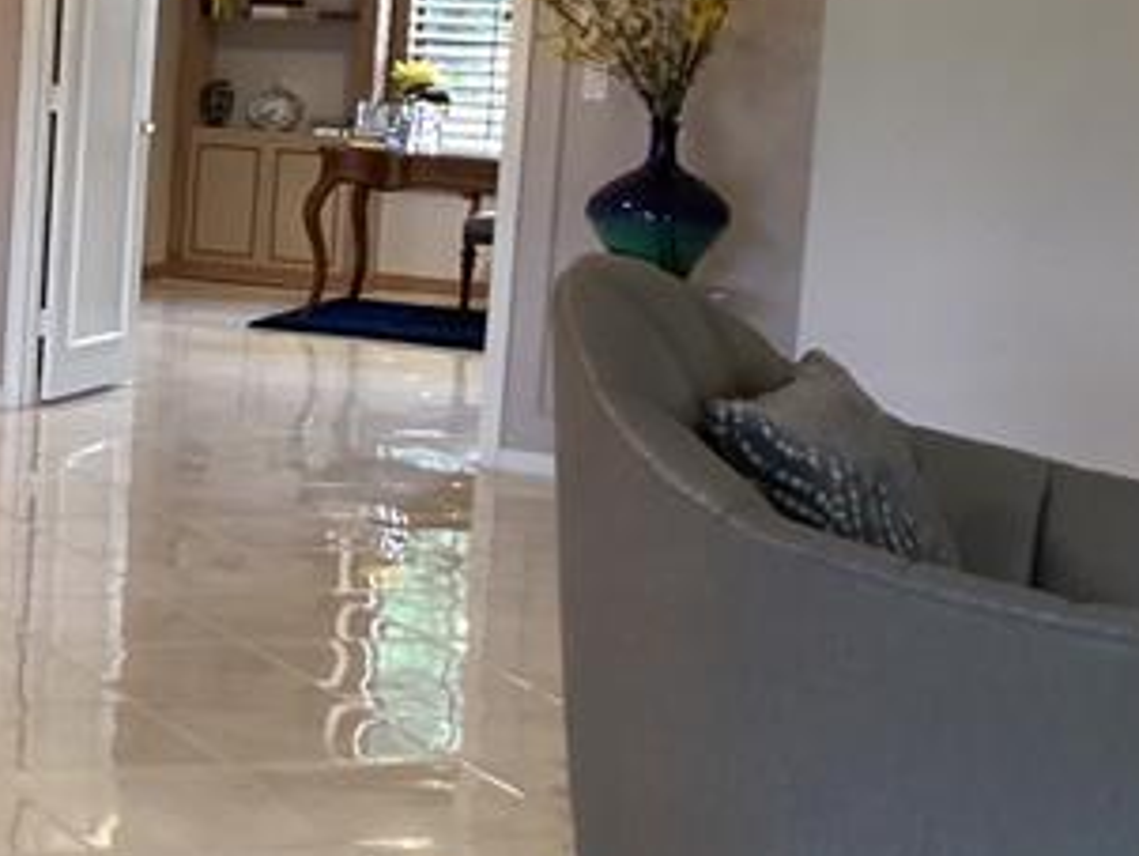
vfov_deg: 18.0
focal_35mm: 82
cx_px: -321
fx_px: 2700
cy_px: 287
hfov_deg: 21.6
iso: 250
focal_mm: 3.3
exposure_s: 1/60
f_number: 2.4
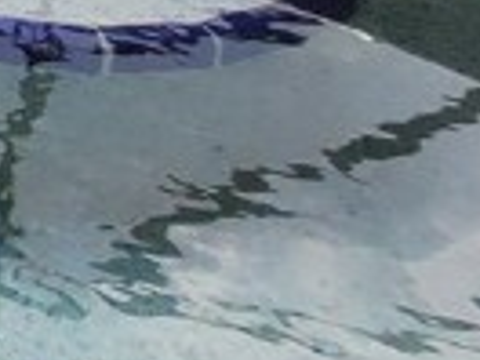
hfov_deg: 11.1
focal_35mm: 101
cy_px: -575
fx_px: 1401
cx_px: -1000
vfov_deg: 11.4
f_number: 2.2
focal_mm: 1.74
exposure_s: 1/403
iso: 40
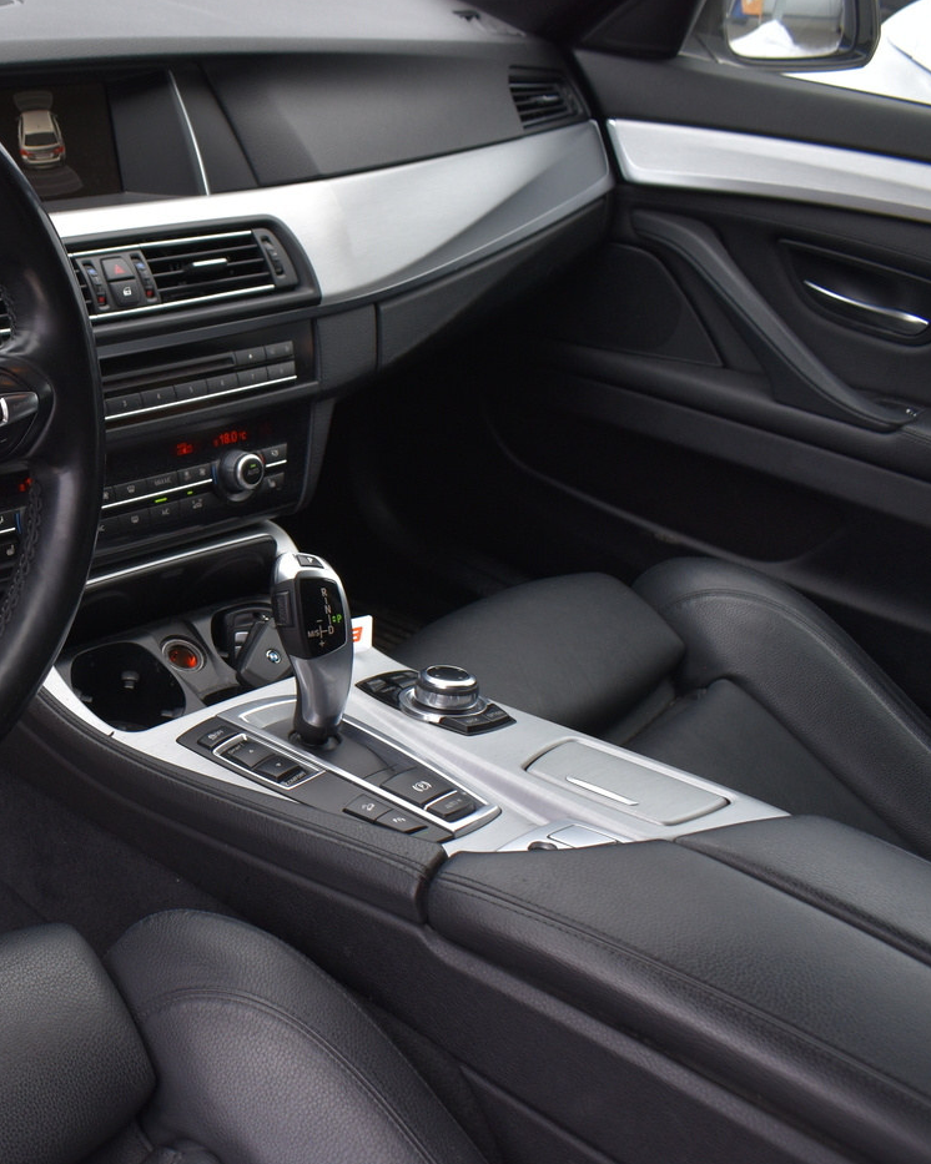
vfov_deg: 42.0
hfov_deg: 31.8
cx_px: 20
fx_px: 1516
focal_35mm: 44
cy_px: 619
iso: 250
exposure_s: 1/125
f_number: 5.6
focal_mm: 18
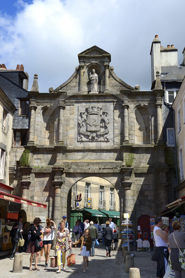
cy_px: 139
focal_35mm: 44
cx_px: 92
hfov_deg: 30.5
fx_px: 340
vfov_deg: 44.5
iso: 200
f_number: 14
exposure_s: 1/200
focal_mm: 44
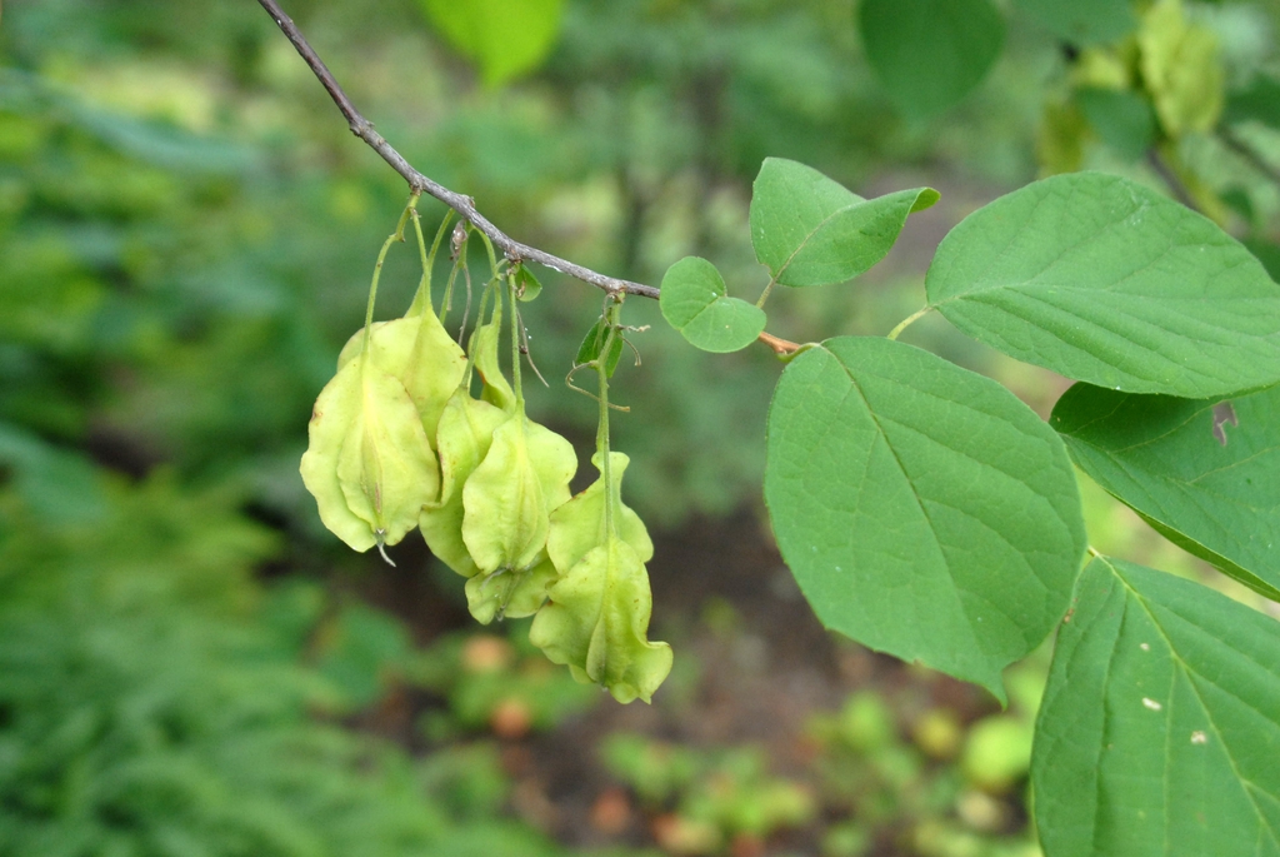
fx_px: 2029
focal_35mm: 57
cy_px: 428
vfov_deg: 23.8
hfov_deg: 35.0
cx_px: 640
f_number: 4
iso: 400
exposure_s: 1/50
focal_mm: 38
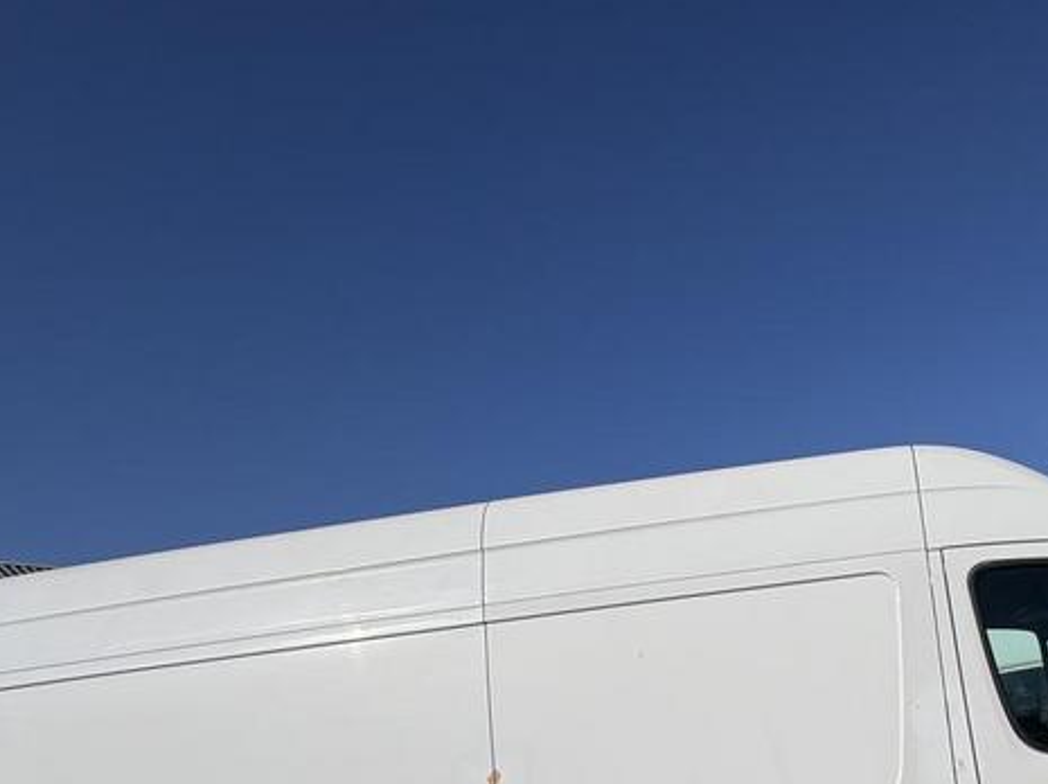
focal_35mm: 27
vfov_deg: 45.0
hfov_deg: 61.0
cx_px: 811
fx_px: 817
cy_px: 748
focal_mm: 2.22
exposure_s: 1/6135
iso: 32
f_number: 2.2
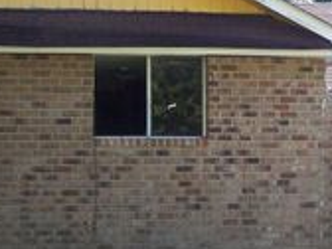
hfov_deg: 17.3
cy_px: 109
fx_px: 1084
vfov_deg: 13.1
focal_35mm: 113
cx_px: 259
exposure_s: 1/200
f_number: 2.8
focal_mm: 6.3
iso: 80
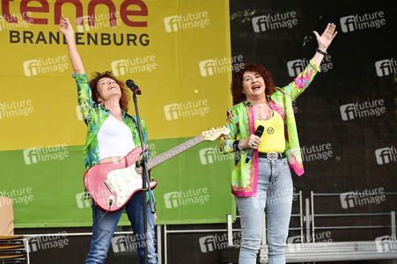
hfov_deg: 19.5
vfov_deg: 13.0
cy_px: 132
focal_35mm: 105
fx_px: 1157
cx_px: 198
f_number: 5.6
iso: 250
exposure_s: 1/200
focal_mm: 105
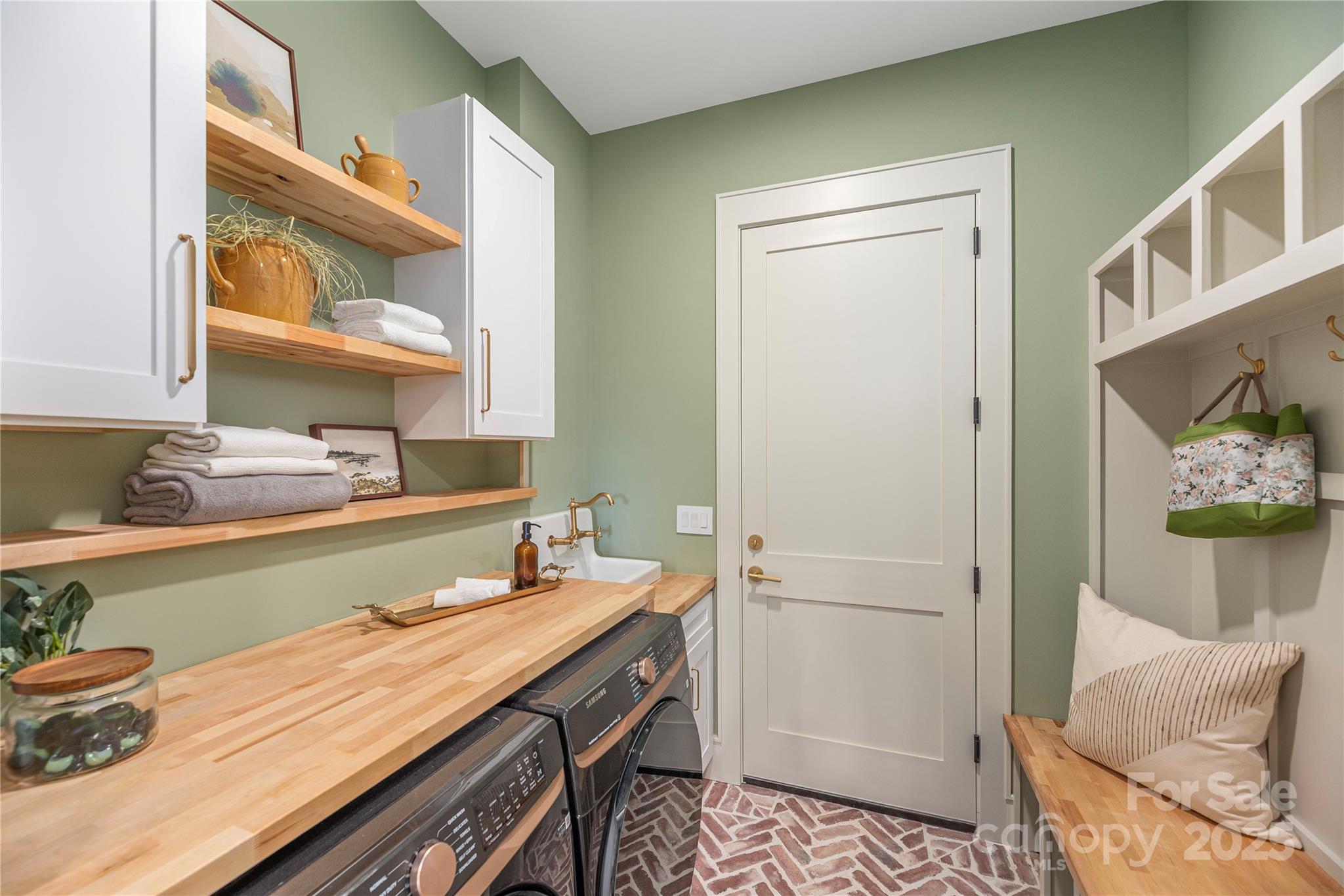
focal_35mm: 14
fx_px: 523
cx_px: 672
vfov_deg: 81.2
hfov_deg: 104.2
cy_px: 448
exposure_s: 1/100
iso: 320
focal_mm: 14
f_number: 7.1
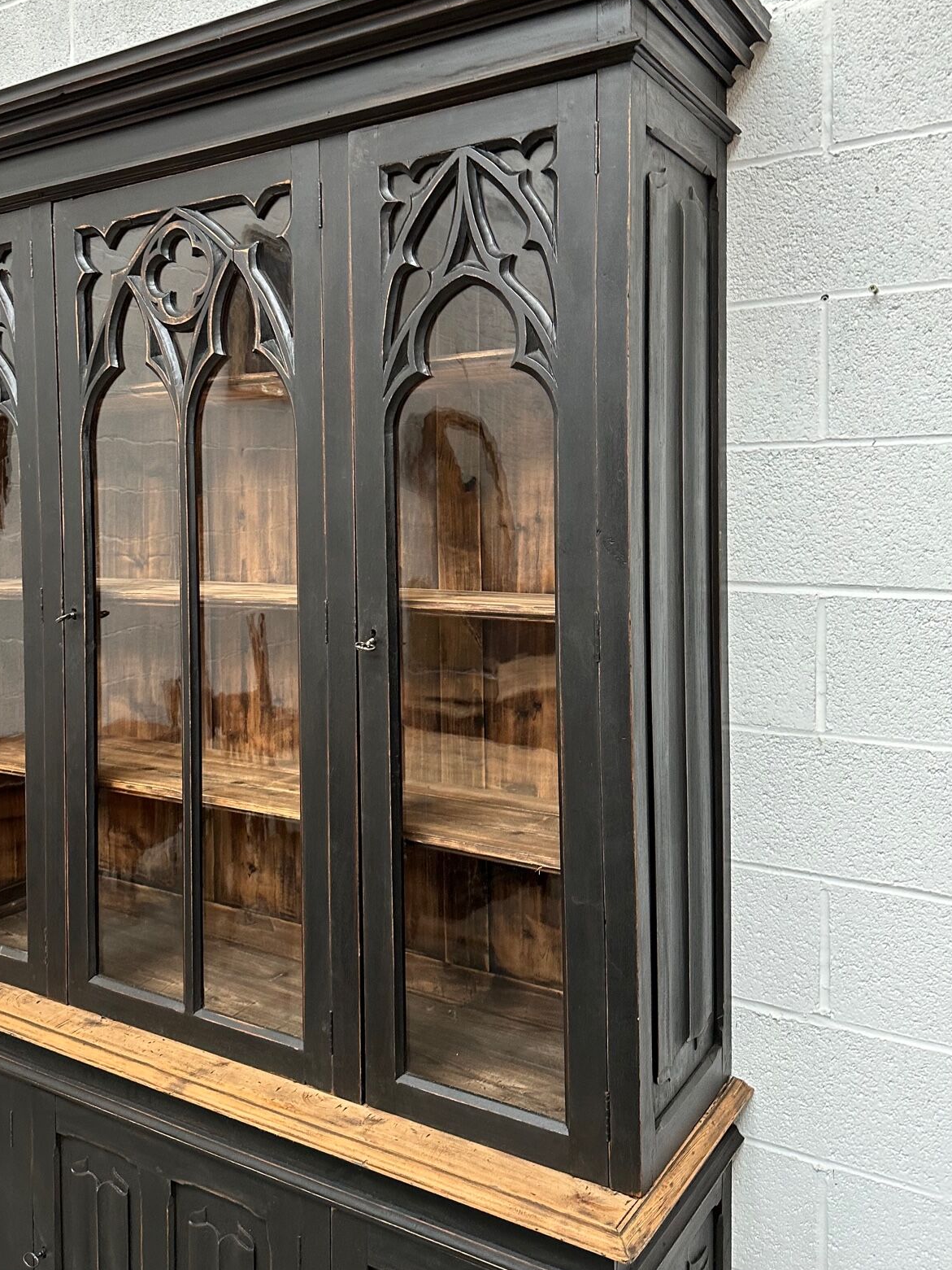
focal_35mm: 31
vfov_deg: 58.2
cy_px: 561
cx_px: 374
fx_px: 1137
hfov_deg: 45.2
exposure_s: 1/96
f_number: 1.78
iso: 250
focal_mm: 6.86
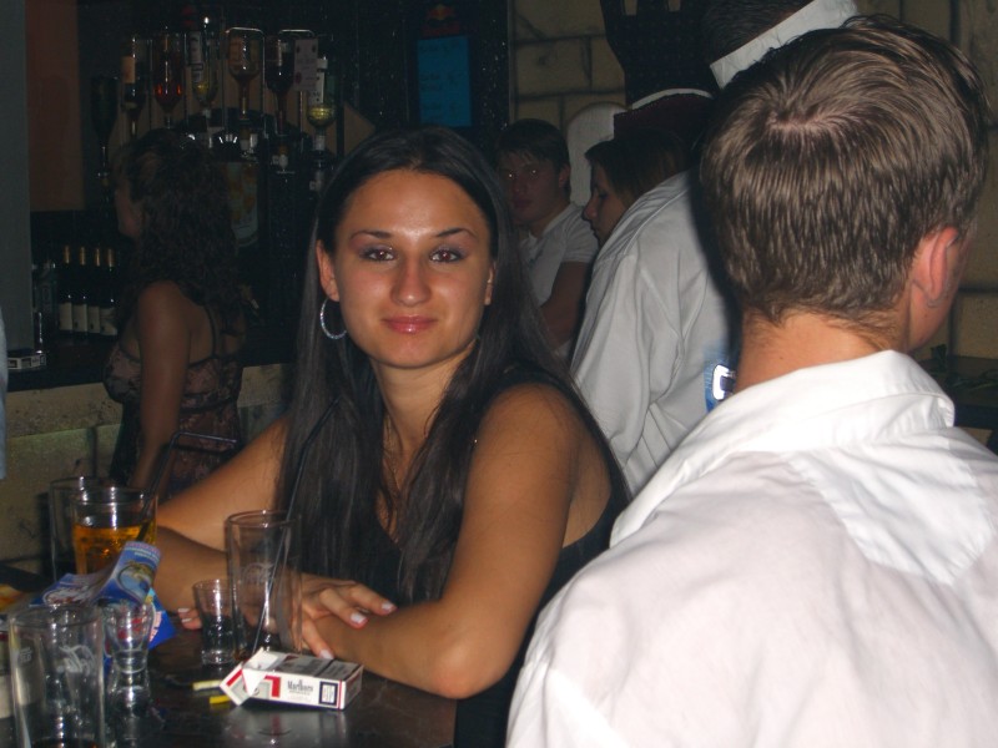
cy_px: 374
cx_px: 499
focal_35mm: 68
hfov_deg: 28.6
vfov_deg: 21.6
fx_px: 1960
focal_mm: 14.2
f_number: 4
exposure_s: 1/60
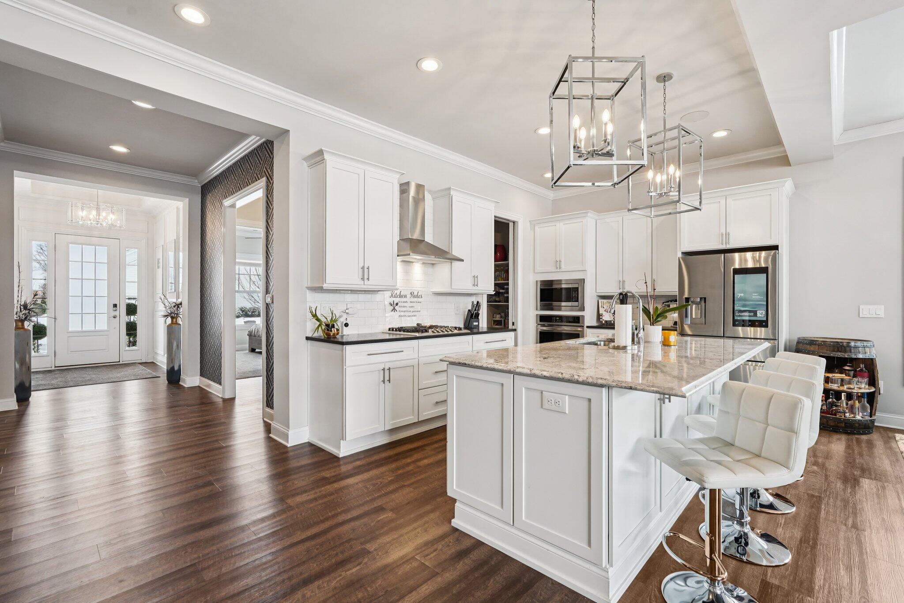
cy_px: 302
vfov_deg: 73.7
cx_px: 452
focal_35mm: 16
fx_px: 402
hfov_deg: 96.7
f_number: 8
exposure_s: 1/30
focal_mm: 16
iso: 250
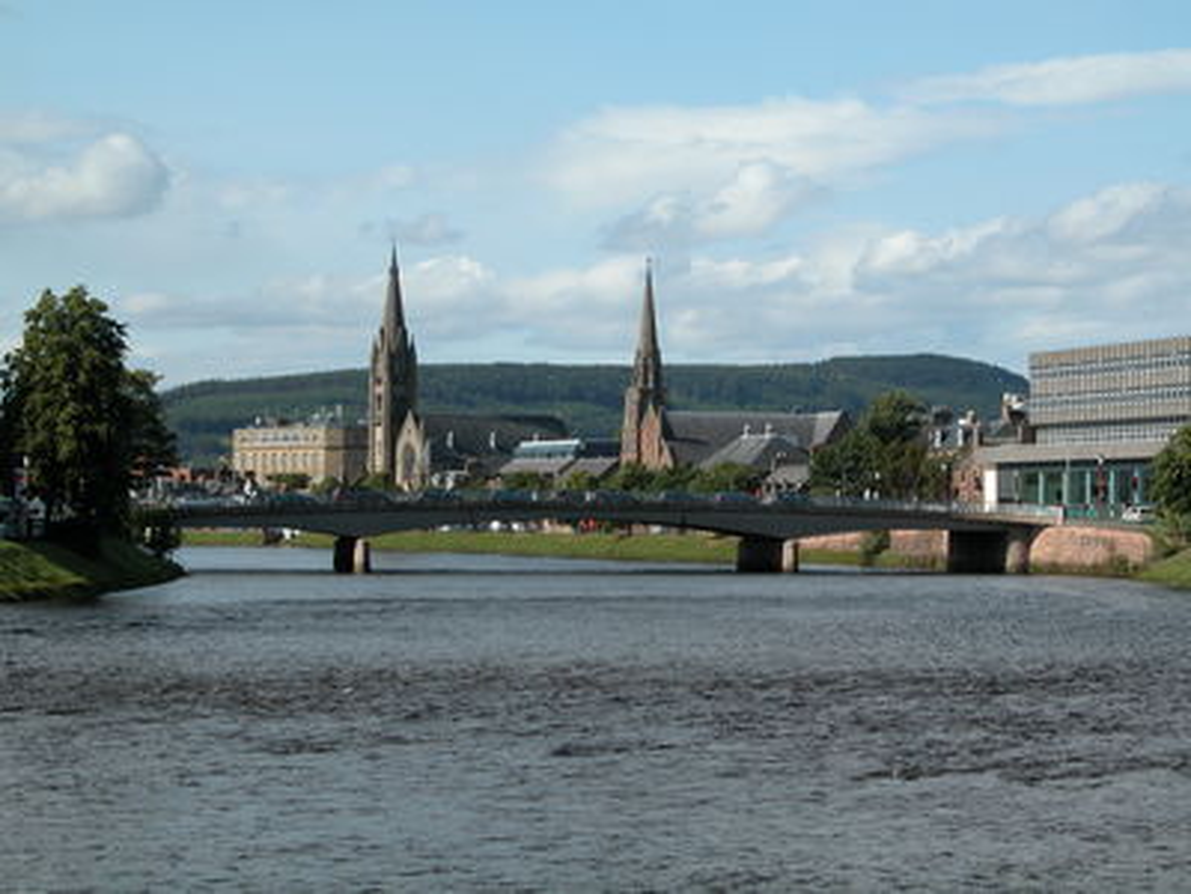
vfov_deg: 13.8
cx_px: 596
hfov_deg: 18.4
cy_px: 447
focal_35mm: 107
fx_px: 3681
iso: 100
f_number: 5.8
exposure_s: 1/461
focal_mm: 27.3
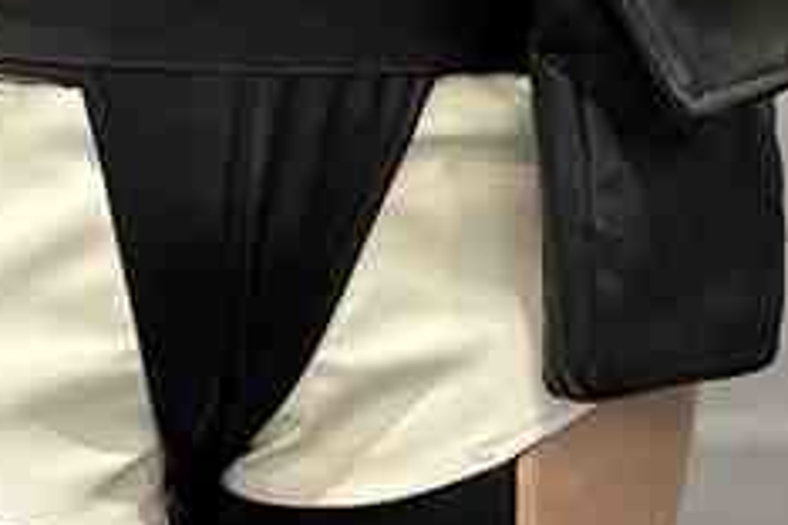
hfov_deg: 9.1
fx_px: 4968
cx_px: 300
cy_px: -791
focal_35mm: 227
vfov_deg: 5.8
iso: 320
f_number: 1.78
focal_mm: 6.86
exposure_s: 1/50
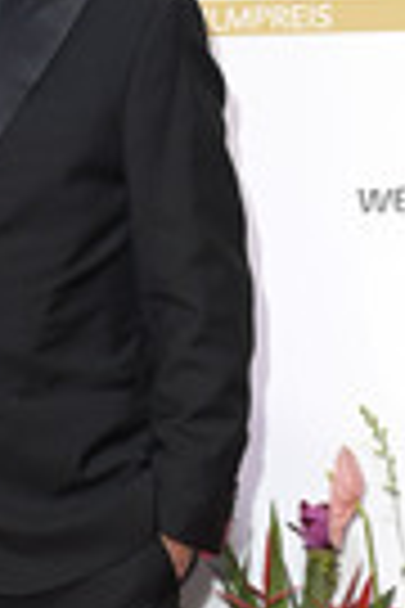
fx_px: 2902
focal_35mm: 172
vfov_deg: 11.9
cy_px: 527
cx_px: -176
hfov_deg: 7.9
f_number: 5
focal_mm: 58
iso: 640
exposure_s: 1/250
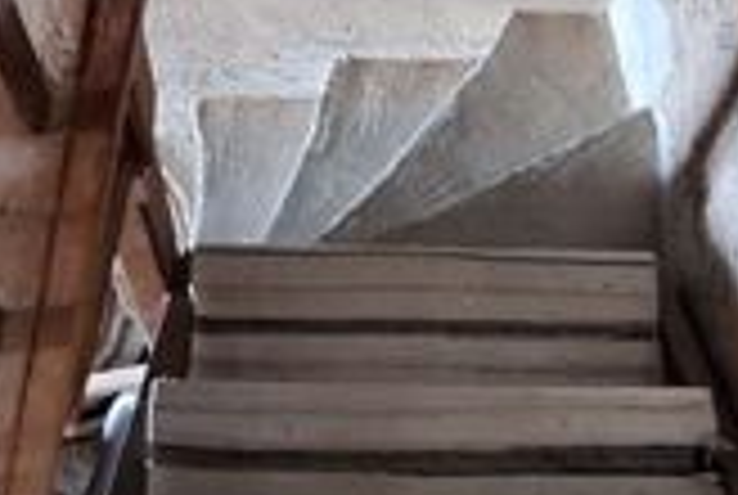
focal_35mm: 58
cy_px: 18
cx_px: 425
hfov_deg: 34.4
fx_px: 1191
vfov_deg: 22.7
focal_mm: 1.74
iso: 400
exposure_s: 1/8
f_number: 2.2
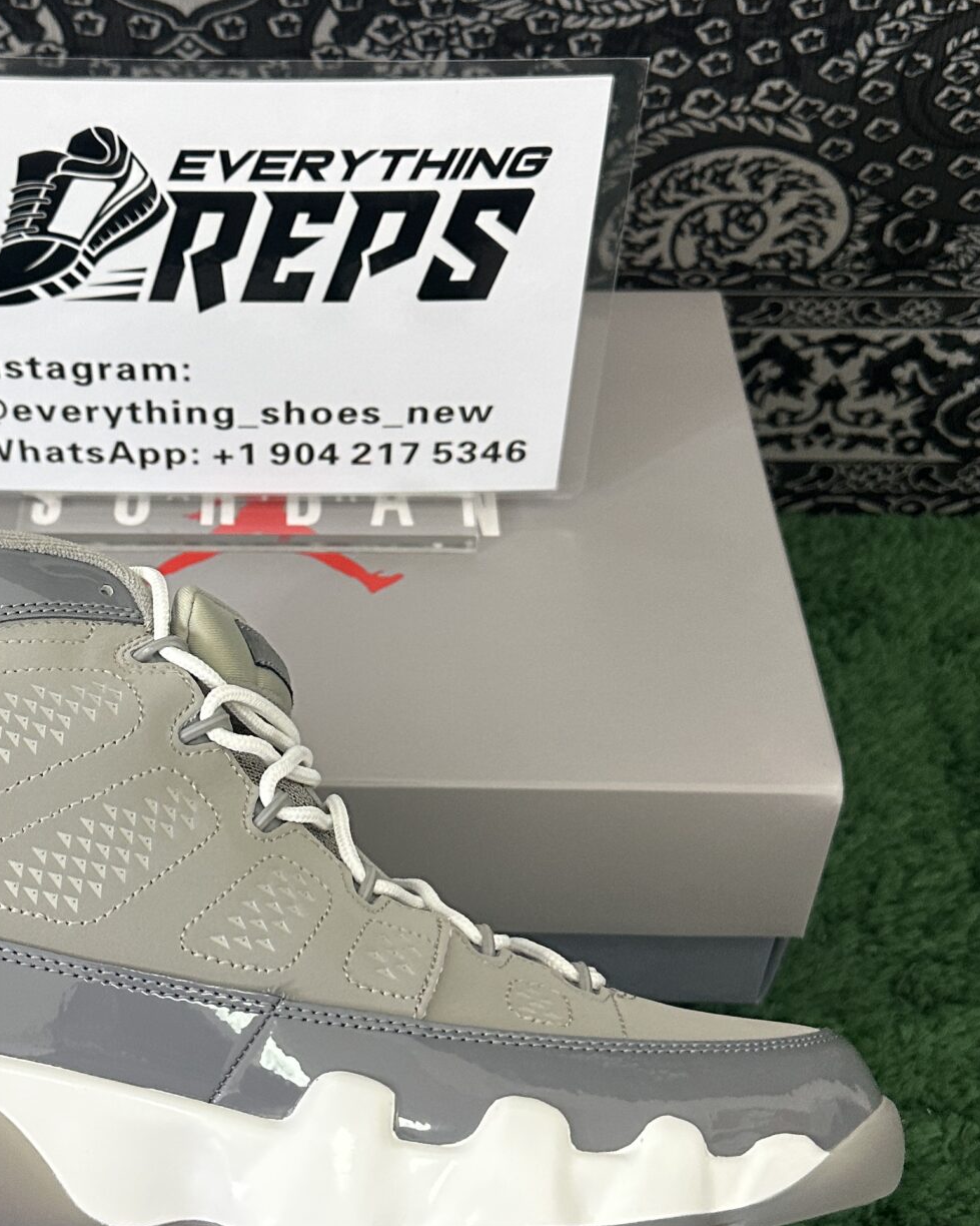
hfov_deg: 30.3
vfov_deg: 38.0
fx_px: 1777
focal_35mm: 49
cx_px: 246
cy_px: 603
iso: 320
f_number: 1.78
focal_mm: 6.86
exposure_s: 1/50
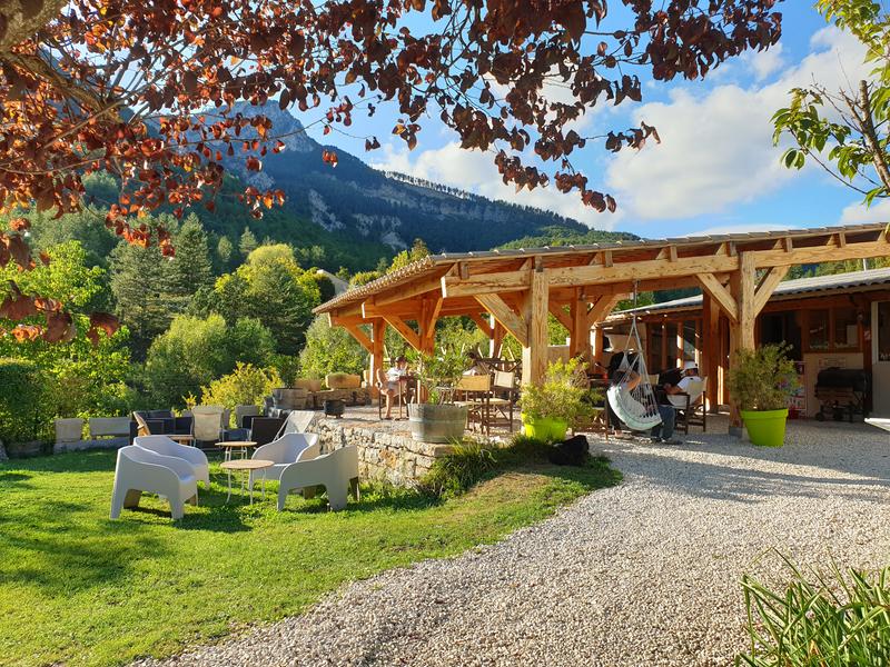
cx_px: 445
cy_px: 334
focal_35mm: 26
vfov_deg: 53.1
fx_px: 668
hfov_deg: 67.3
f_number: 2.4
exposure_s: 1/803
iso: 50
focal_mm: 4.3
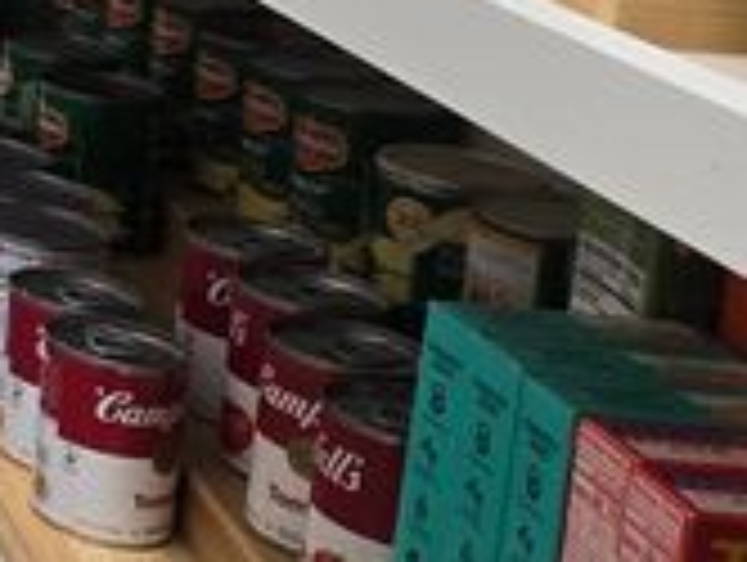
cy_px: -189
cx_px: -1125
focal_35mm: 80
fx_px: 1729
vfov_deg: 17.3
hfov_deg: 14.2
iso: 100
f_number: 2.2
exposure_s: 1/60
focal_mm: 2.2
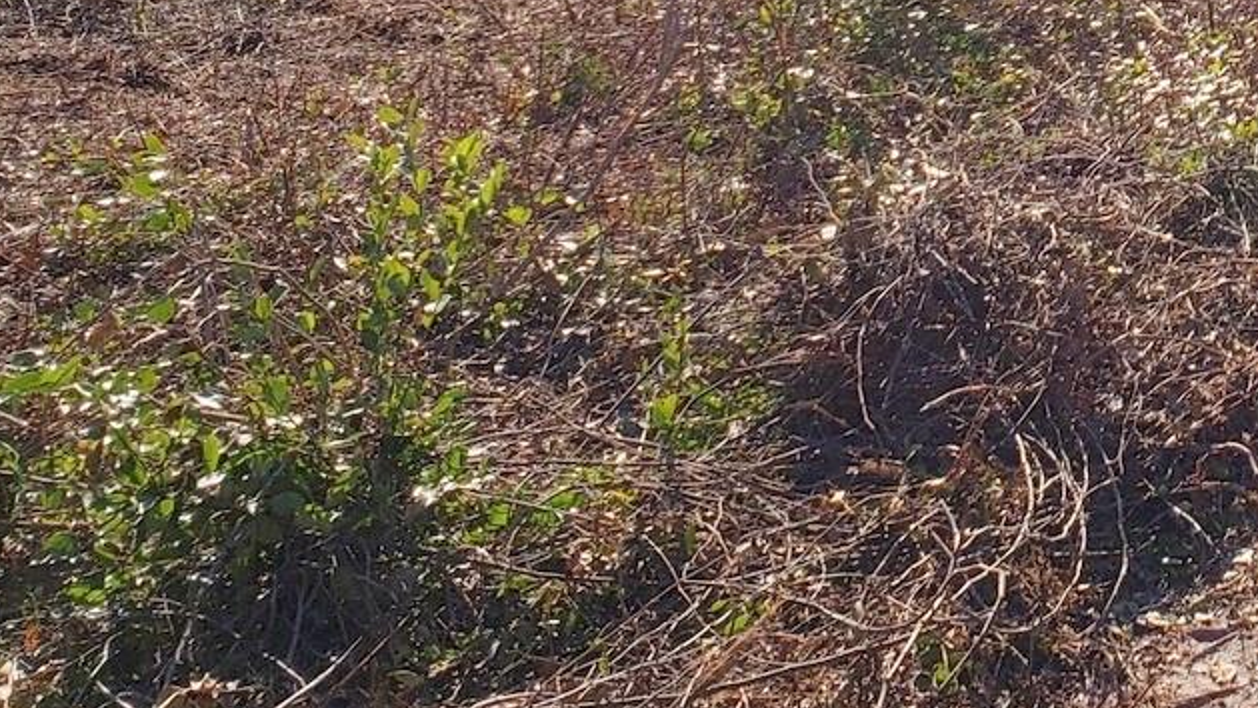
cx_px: 1480
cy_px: -326
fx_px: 2402
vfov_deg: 15.6
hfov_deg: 26.4
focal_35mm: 72
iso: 50
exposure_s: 1/1888
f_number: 2.4
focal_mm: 4.3
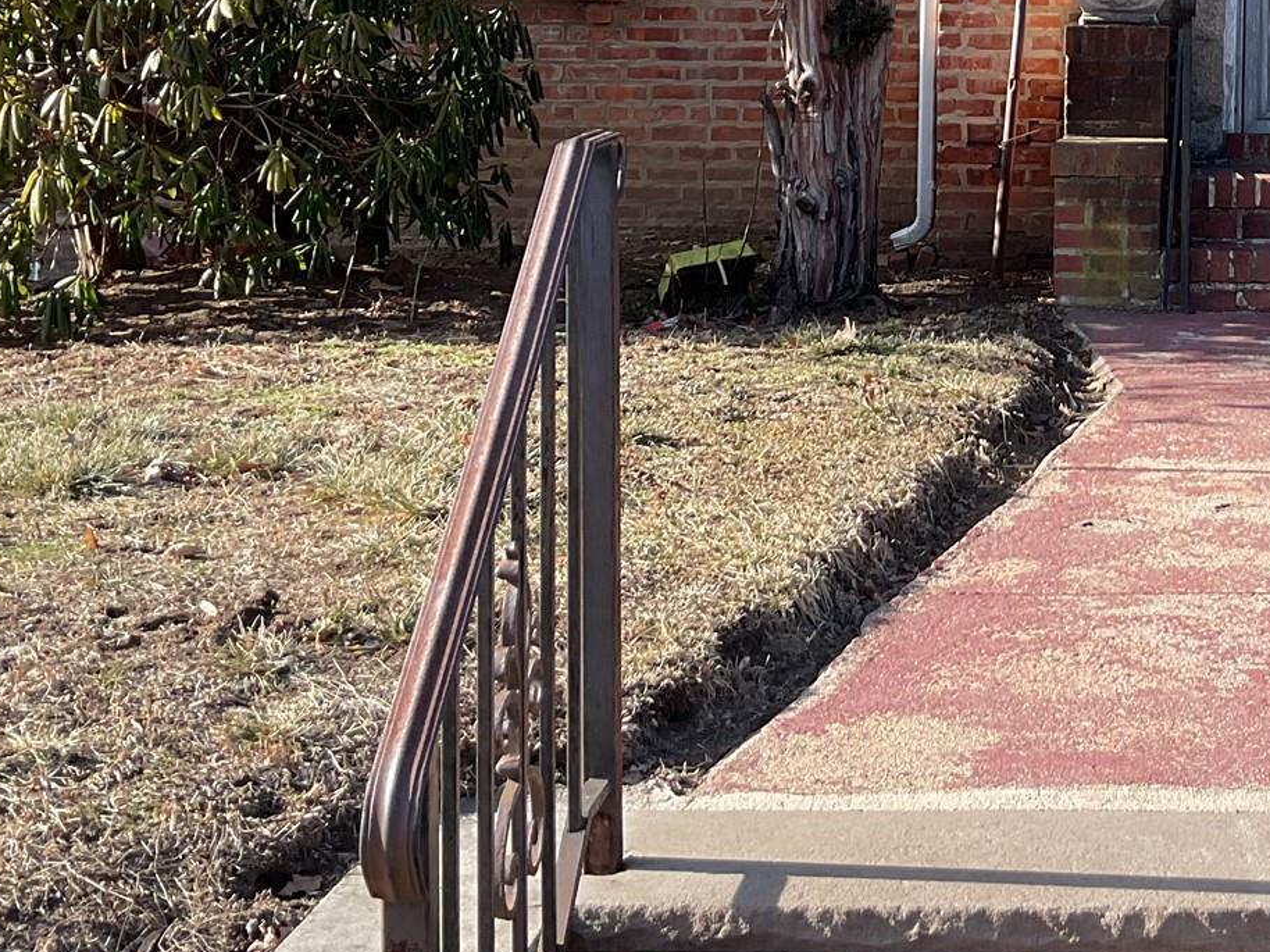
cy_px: 38
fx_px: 2384
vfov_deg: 21.9
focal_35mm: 65
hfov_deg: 28.8
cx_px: 1113
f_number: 1.8
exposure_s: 1/372
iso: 16
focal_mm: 3
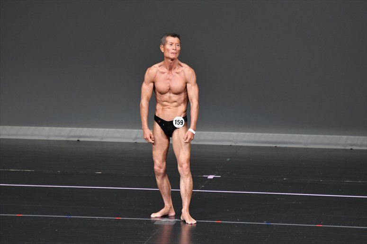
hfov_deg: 6.5
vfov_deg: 4.4
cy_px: 122
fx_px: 3210
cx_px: 184
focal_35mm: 315
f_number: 5.6
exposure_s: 1/400
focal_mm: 210
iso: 4000
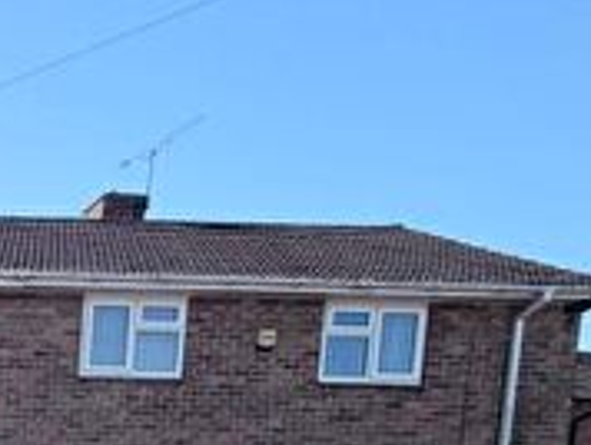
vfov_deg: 21.8
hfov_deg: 24.3
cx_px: -365
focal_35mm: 55
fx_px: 940
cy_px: 682
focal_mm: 2.22
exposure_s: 1/770
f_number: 2.2
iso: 40
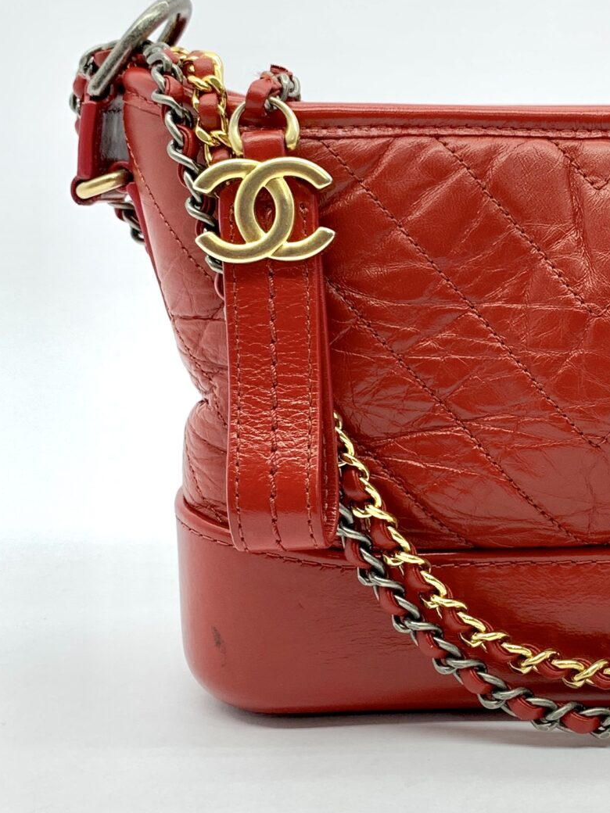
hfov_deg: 21.9
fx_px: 1504
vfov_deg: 30.1
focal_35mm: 64
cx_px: 633
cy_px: 306
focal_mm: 4.25
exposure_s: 1/100
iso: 32
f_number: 1.8
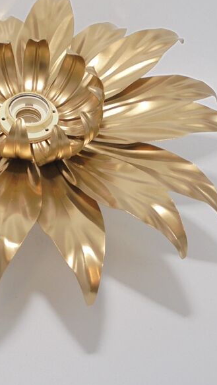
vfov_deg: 36.3
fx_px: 583
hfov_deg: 20.8
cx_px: 36
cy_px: 131
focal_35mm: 57
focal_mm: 6.1
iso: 100
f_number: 4
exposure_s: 1/30
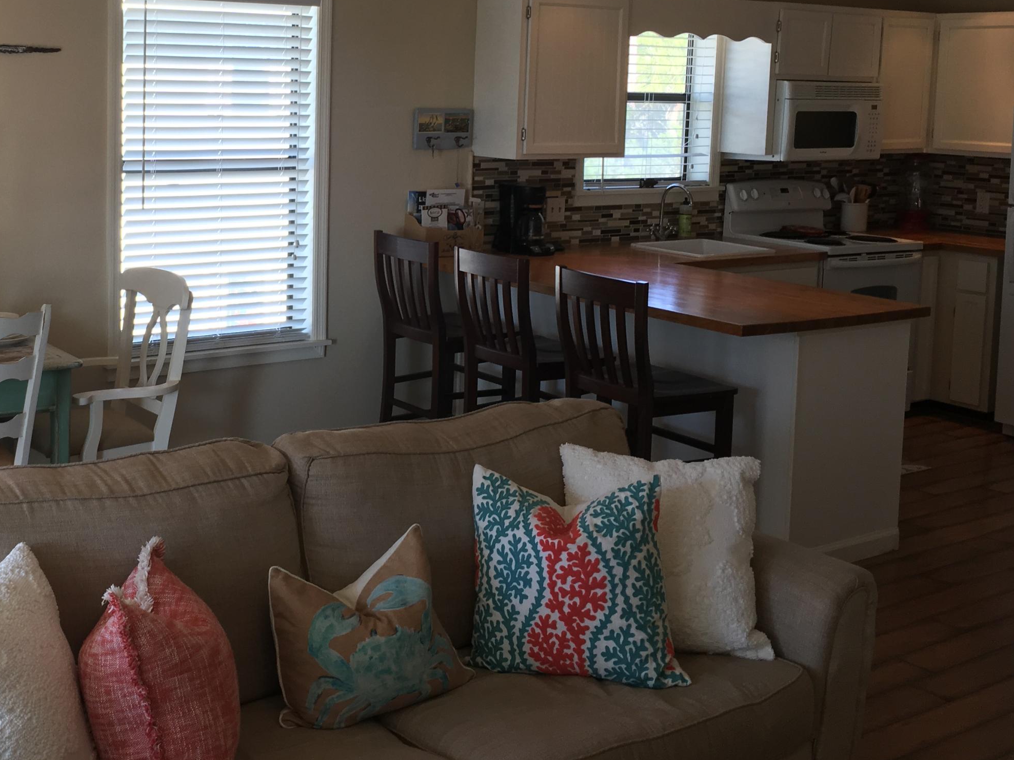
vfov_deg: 32.3
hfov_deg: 42.0
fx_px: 1289
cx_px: 295
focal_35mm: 44
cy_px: 192
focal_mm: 4.15
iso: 32
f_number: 2.2
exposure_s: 1/60
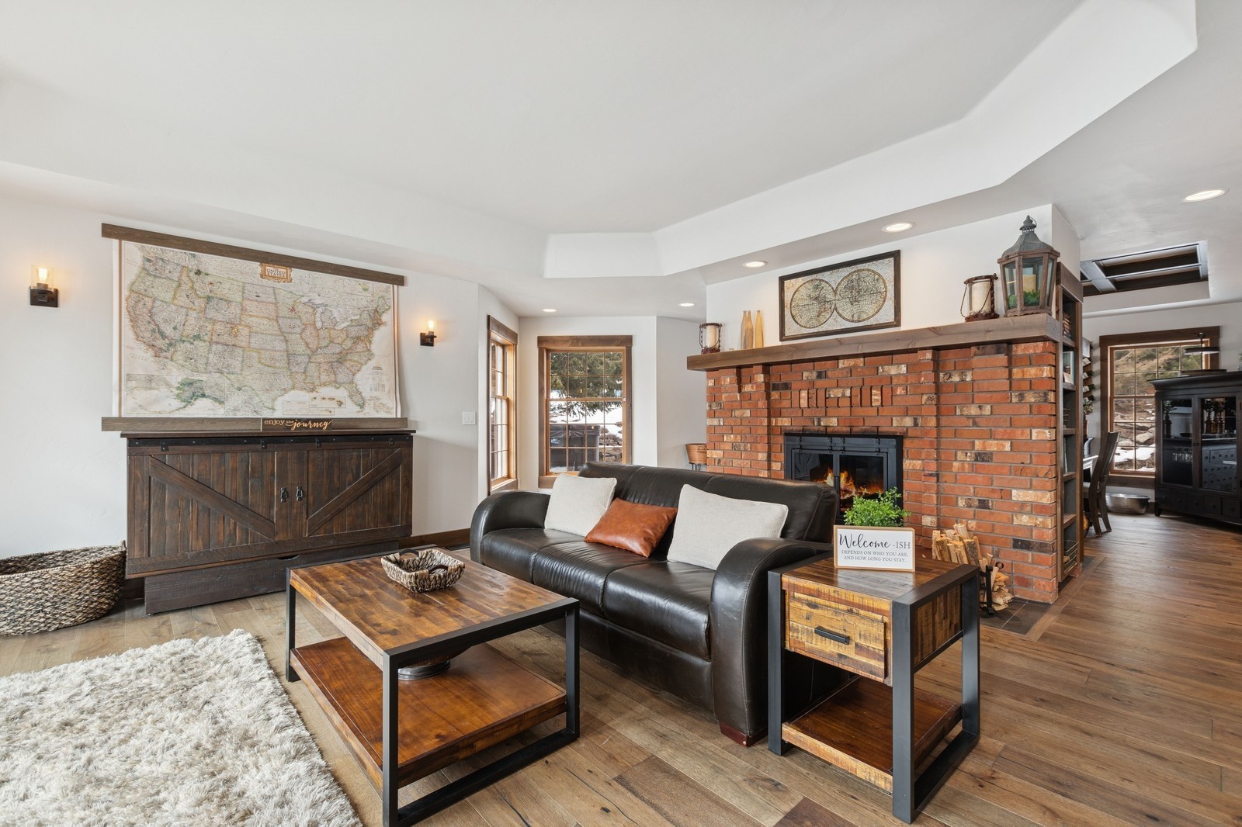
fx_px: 517
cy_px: 414
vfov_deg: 77.3
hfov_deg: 100.4
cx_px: 621
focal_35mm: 15
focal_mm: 10
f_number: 6.3
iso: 100
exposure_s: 1/13
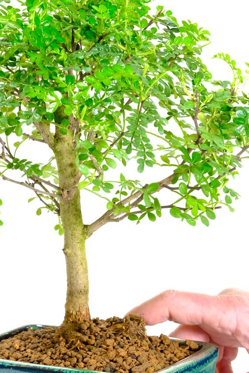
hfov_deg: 7.5
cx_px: 89
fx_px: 1908
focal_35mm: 184
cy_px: 191
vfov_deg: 11.2
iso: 2500
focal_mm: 80
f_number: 8
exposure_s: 1/30
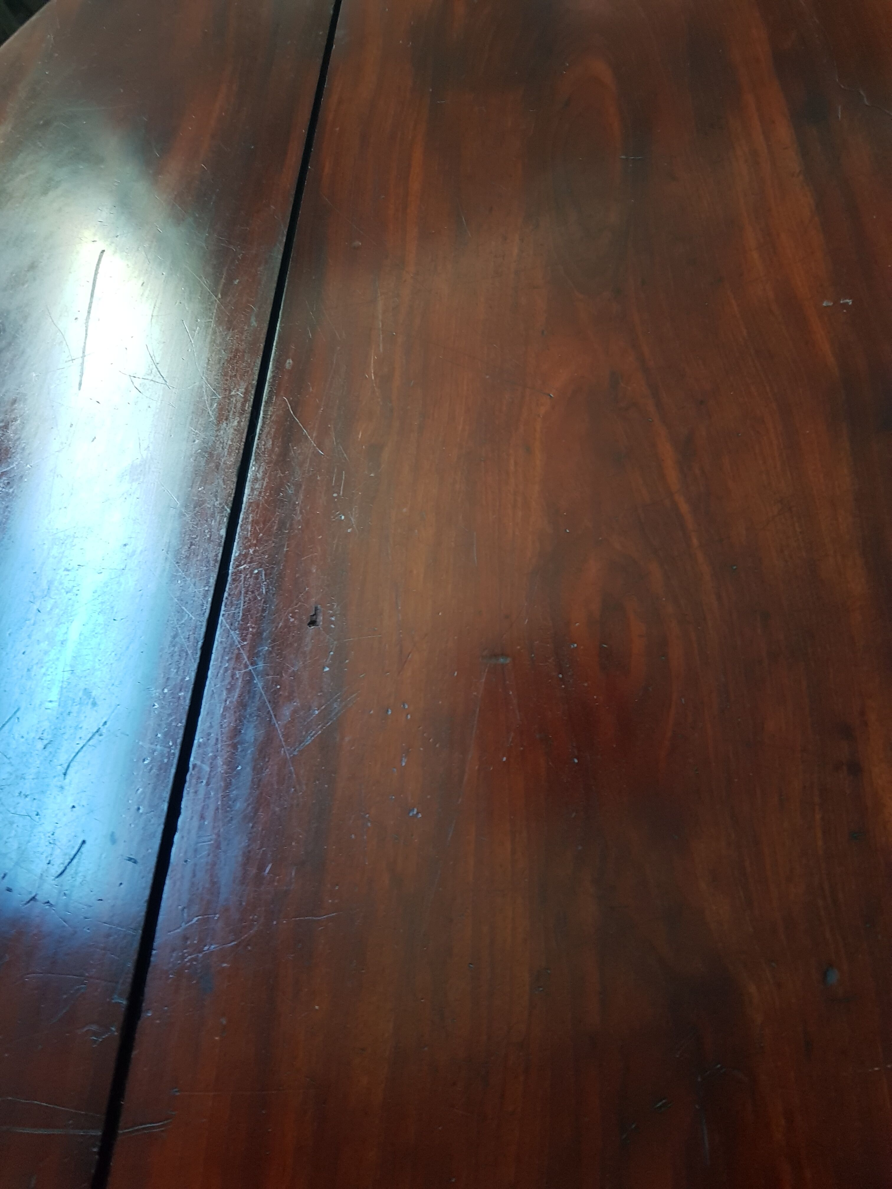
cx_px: 446
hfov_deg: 53.1
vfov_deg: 67.3
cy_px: 594
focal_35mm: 26
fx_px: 893
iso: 200
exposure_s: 1/15
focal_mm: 4.2
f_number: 1.7
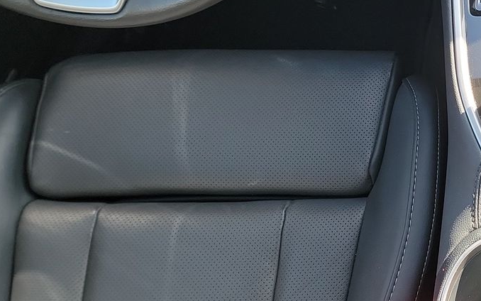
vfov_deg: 20.7
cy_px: -23
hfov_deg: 29.9
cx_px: 553
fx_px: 787
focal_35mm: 60
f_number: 1.8
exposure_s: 1/59
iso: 100
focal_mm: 6.7
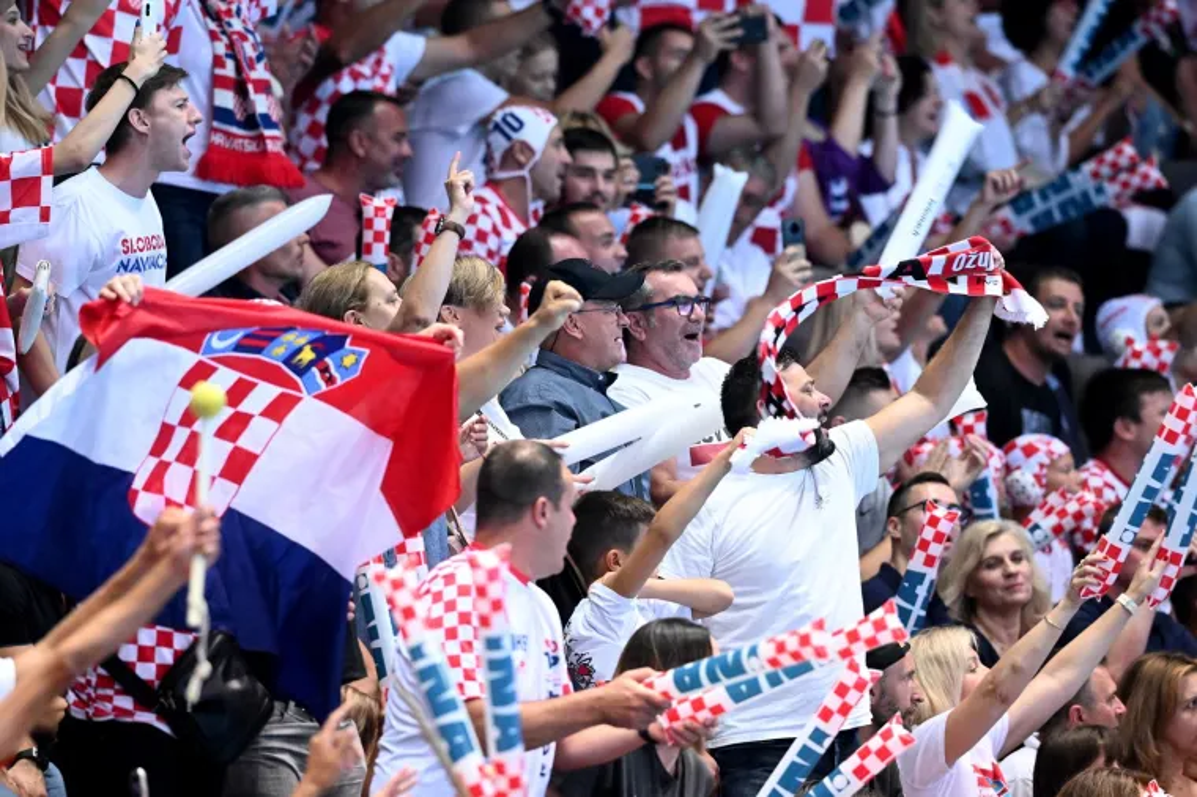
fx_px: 13294
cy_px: 398
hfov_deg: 5.2
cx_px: 598
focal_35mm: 400
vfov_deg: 3.4
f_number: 4
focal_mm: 400
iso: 5000
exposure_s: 1/400
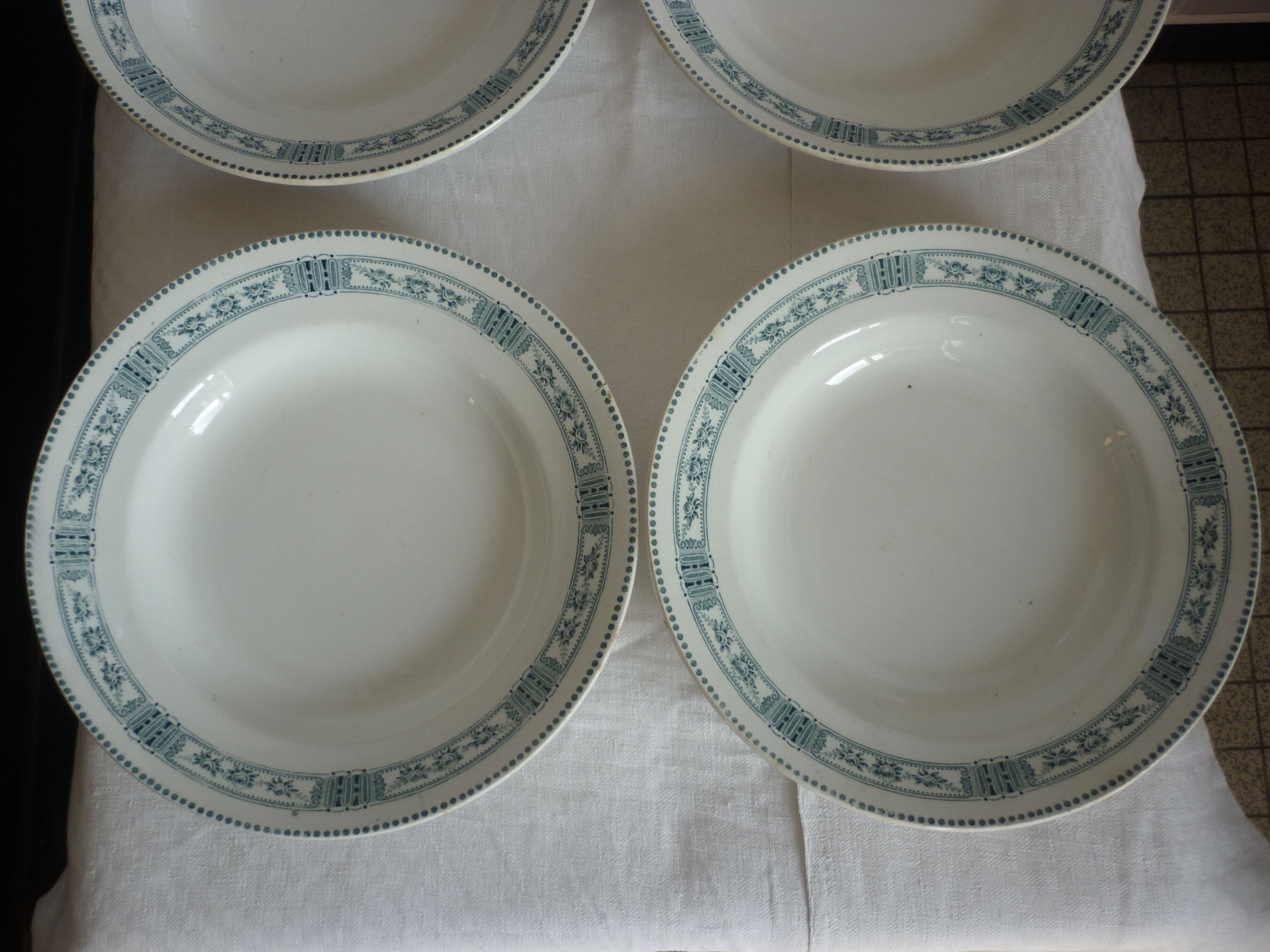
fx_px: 1211
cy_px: 476
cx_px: 635
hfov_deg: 55.4
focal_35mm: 33
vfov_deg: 42.9
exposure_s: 1/80
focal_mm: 5.5
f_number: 2.8
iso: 80
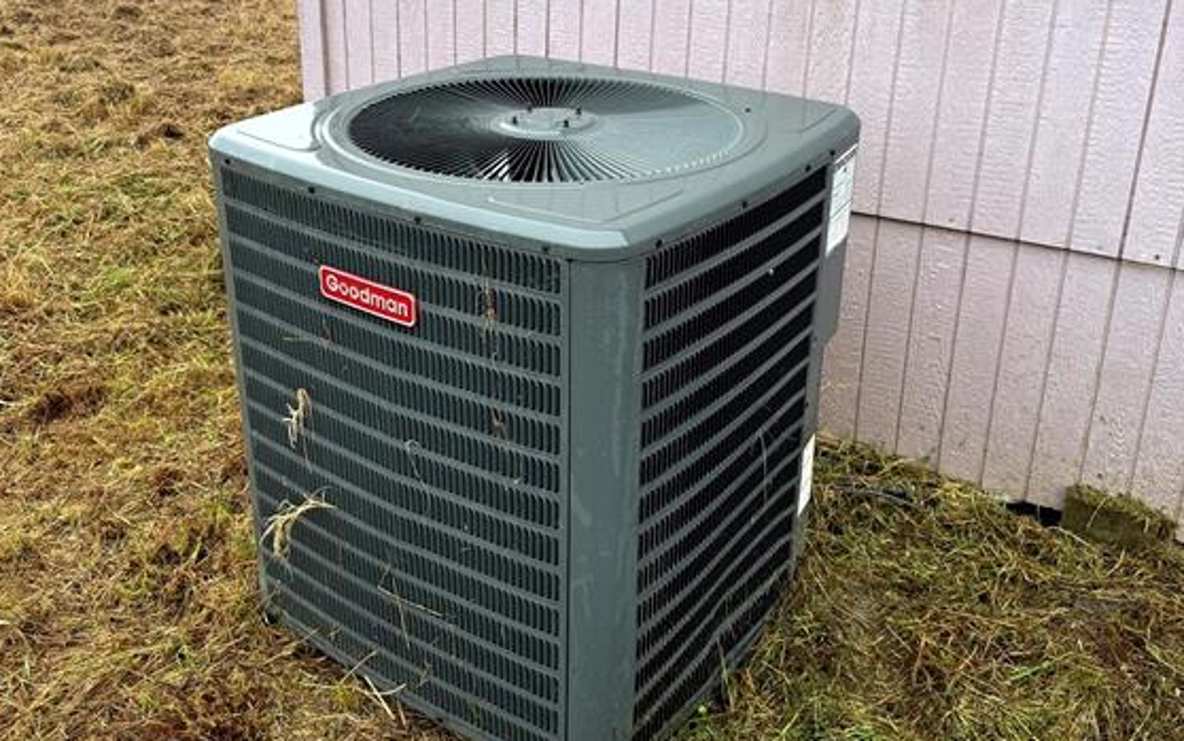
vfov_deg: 36.1
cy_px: 287
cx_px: 580
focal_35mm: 35
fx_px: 1130
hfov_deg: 55.3
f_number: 1.78
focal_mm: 6.76
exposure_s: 1/450
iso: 100
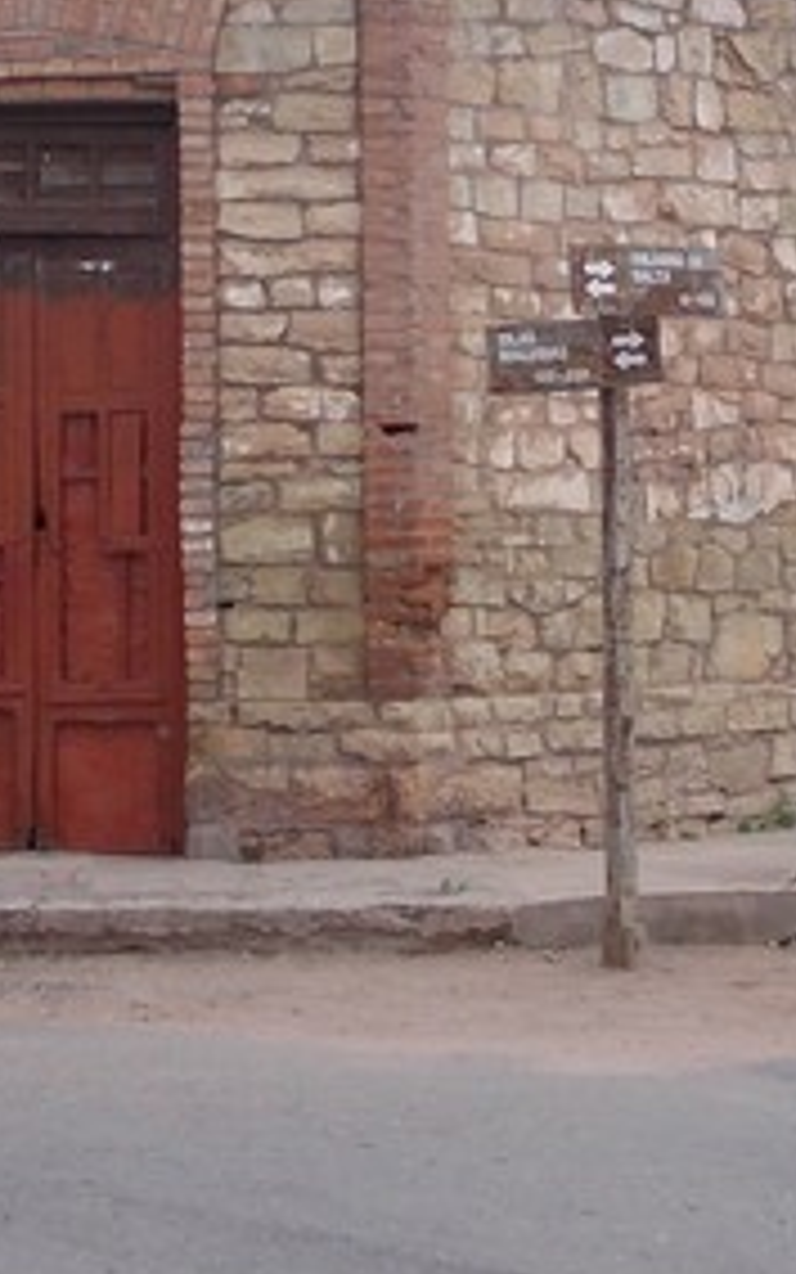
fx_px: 3781
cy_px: 243
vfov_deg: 18.9
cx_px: 252
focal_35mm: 109
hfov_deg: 12.0
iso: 80
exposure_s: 1/400
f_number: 3.1
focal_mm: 5.3
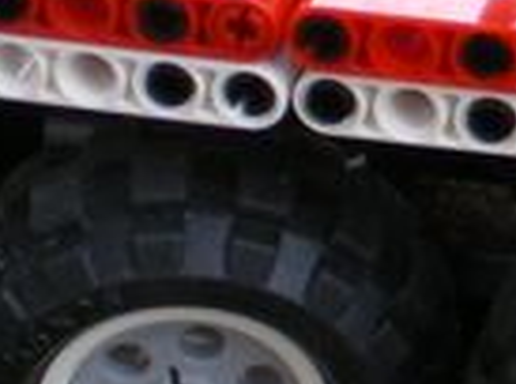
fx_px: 2646
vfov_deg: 7.9
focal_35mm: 178
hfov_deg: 10.2
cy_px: -418
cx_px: 1058
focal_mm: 6.3
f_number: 3.1
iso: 80
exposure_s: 1/30
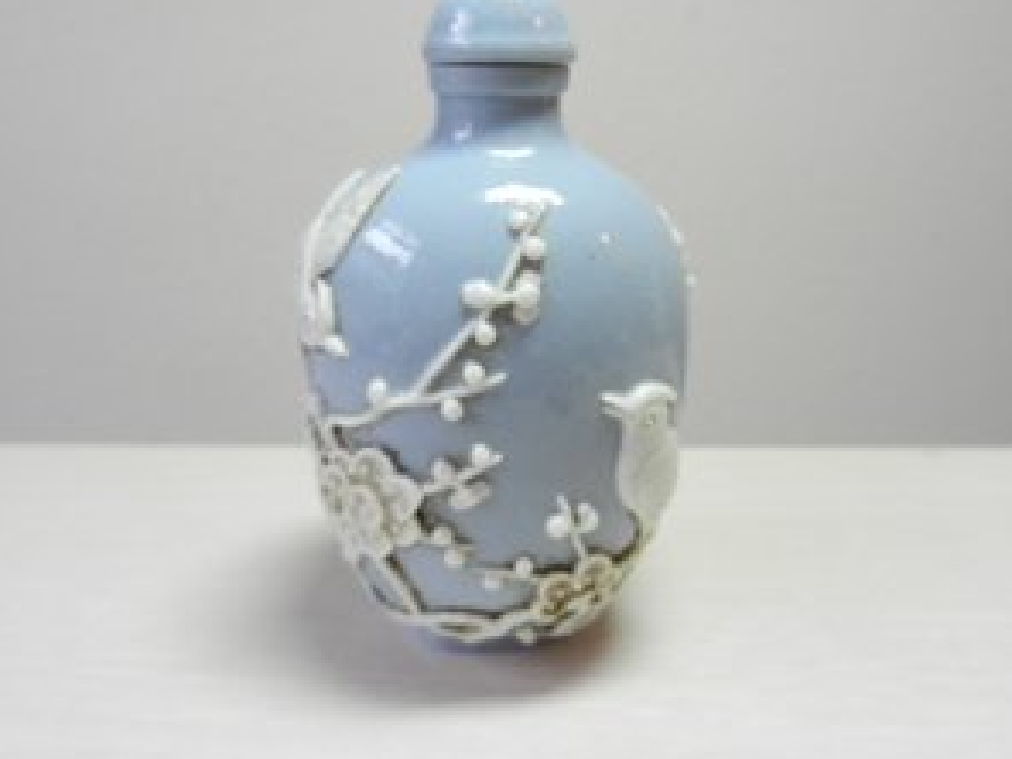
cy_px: 344
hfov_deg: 61.7
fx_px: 848
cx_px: 497
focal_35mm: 29
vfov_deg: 48.2
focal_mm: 4.5
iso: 640
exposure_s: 1/125
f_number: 3.5
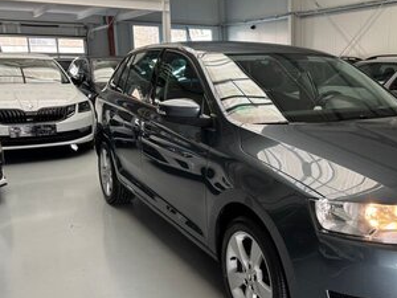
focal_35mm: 39
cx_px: 291
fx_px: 447
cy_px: 162
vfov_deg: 36.8
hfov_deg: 46.4
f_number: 1.78
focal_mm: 6.76
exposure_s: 1/50
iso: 160
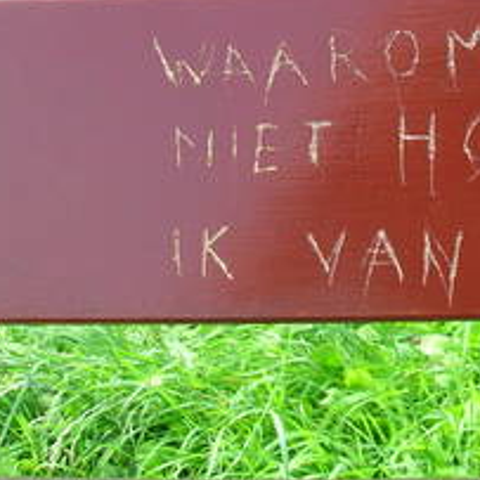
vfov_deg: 25.3
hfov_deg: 24.2
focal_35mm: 68
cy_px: 173
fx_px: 1067
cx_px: 478
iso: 50
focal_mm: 5.7
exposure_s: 1/64.3
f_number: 4.9
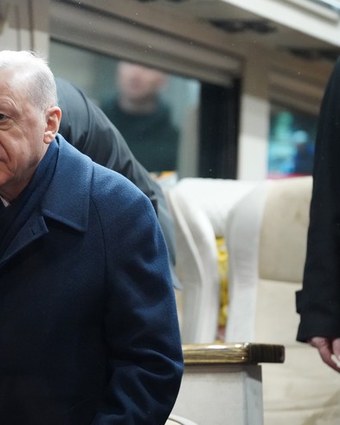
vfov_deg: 6.8
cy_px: 212
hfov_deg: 5.5
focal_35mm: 283
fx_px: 3559
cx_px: 29
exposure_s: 1/200
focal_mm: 200
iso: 12800
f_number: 4
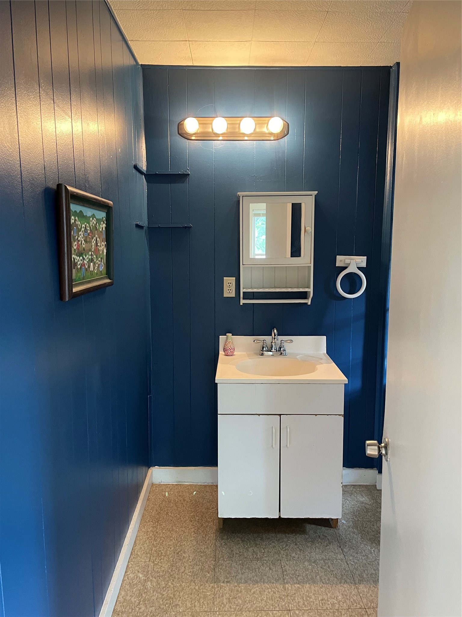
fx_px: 463
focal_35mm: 26
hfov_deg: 53.1
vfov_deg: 67.3
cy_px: 308
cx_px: 231
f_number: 1.6
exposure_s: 1/60
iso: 250
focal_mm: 4.2
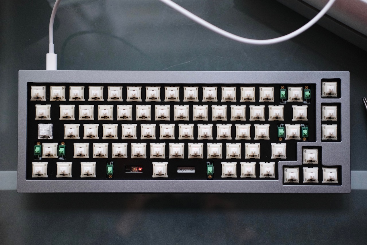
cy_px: 122
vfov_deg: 25.5
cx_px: 184
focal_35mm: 53
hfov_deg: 37.5
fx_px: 540
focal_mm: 35
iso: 2500
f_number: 2
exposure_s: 1/100
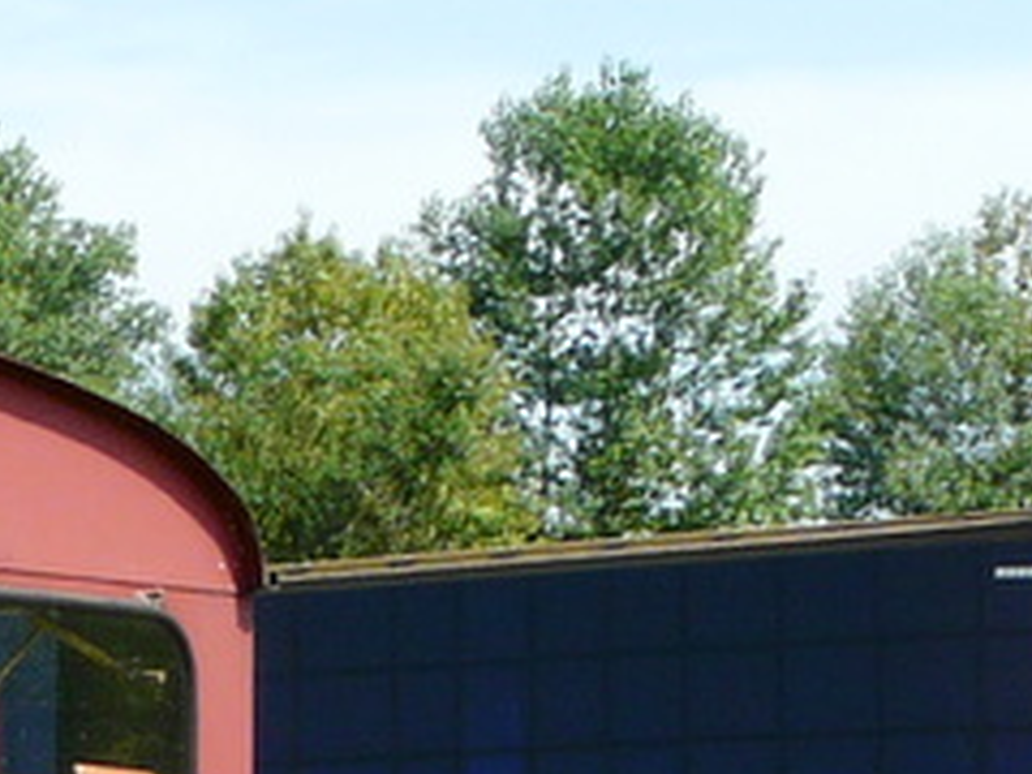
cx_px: -968
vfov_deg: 11.0
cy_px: 1241
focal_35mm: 129
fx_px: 3846
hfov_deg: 13.3
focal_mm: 5
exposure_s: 1/250
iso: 100
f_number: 5.6
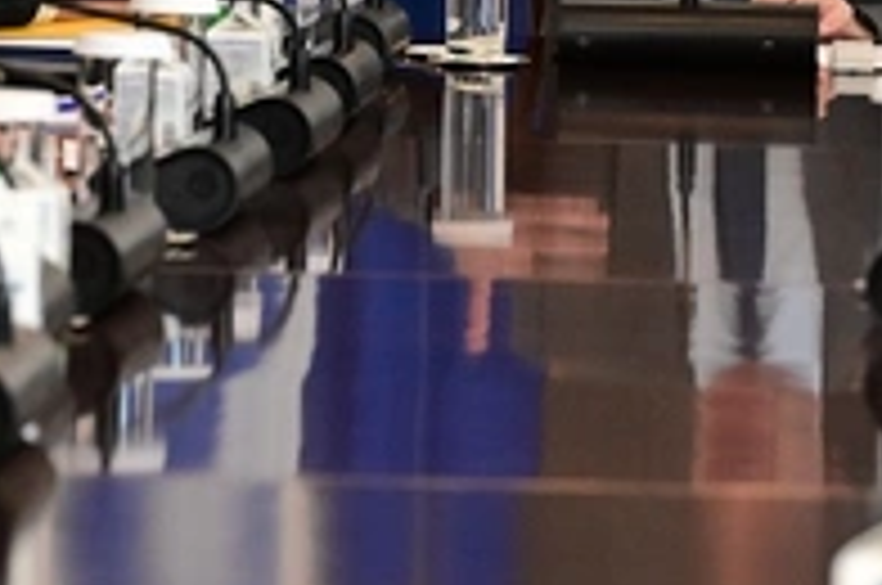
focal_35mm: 365
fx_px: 8928
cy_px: -295
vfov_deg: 3.7
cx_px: 490
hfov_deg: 5.7
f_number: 4.5
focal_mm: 110
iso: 5000
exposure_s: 1/500
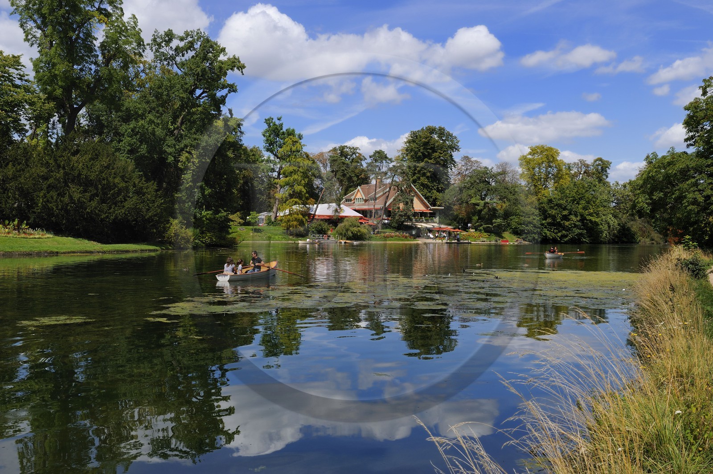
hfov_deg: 46.4
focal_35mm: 42
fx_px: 831
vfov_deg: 31.8
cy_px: 237
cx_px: 356
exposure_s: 1/200
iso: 200
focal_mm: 42
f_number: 13
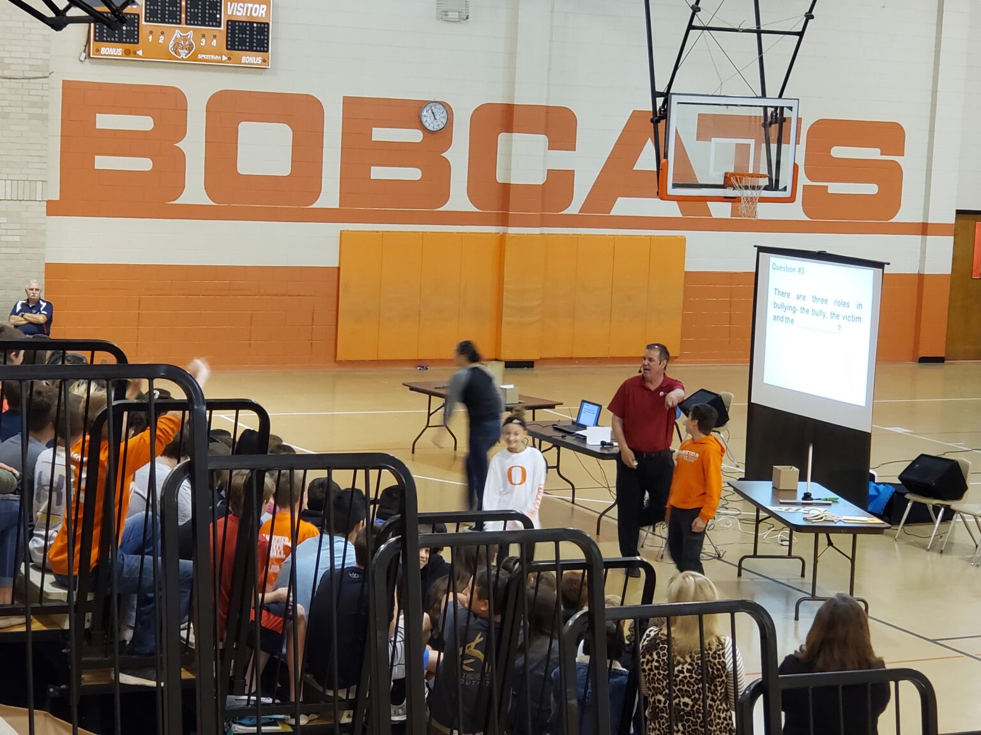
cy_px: 368
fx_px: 1474
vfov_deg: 28.0
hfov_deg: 36.8
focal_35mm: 52
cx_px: 490
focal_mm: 6
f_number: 2.4
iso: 200
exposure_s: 1/20
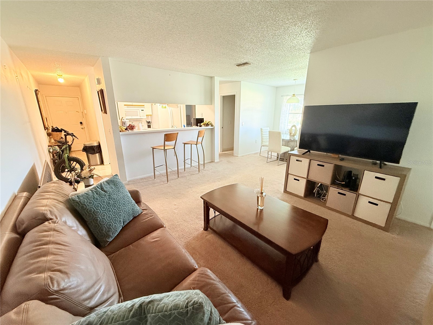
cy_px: 162
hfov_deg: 102.1
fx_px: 175
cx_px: 216
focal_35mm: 14
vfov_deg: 85.7
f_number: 2.2
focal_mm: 2.22
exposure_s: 1/60
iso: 400
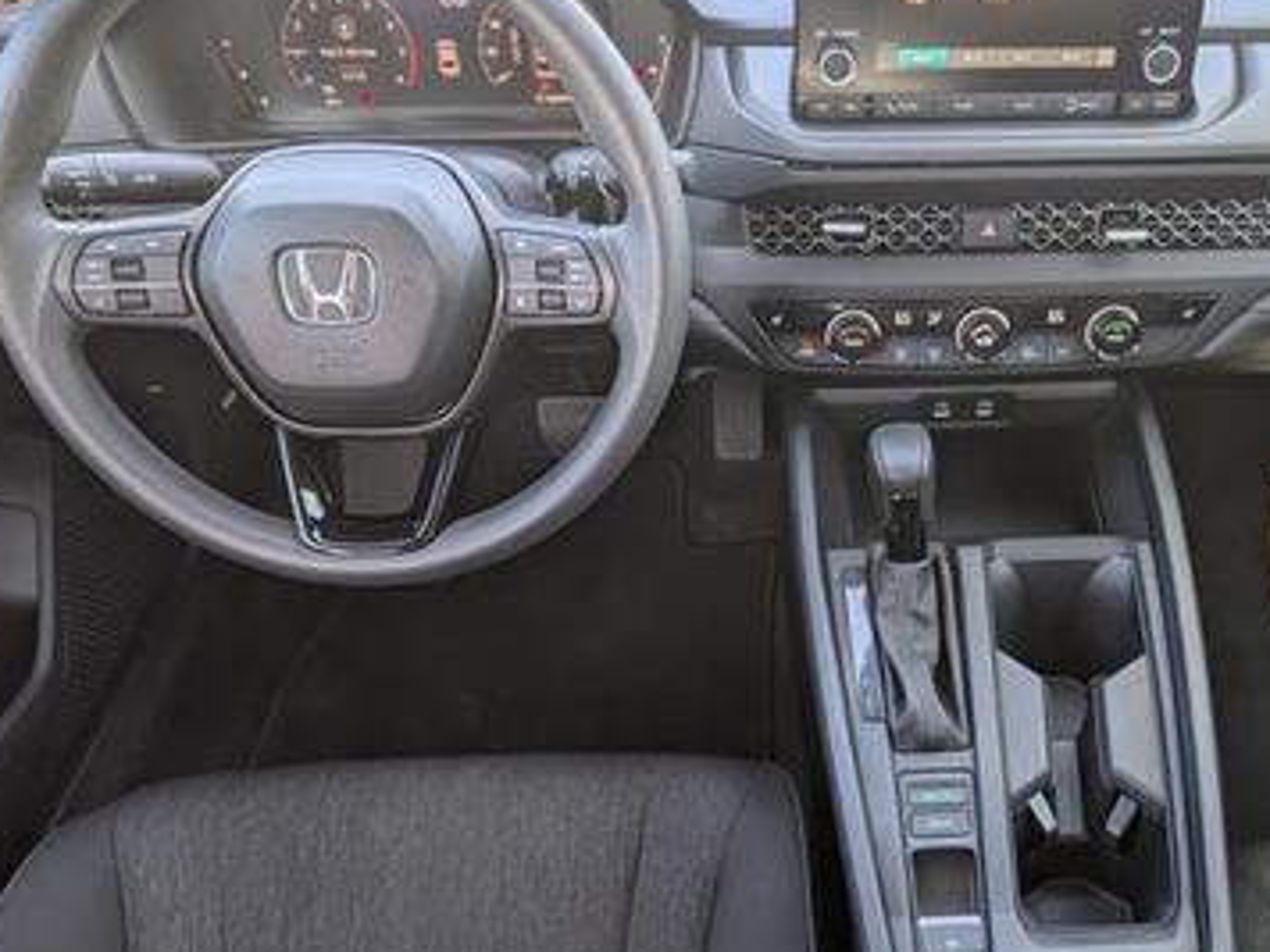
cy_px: 535
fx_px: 1247
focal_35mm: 34
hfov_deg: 52.9
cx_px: 845
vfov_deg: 41.7
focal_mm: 6.9
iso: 18
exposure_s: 1/256
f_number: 1.68
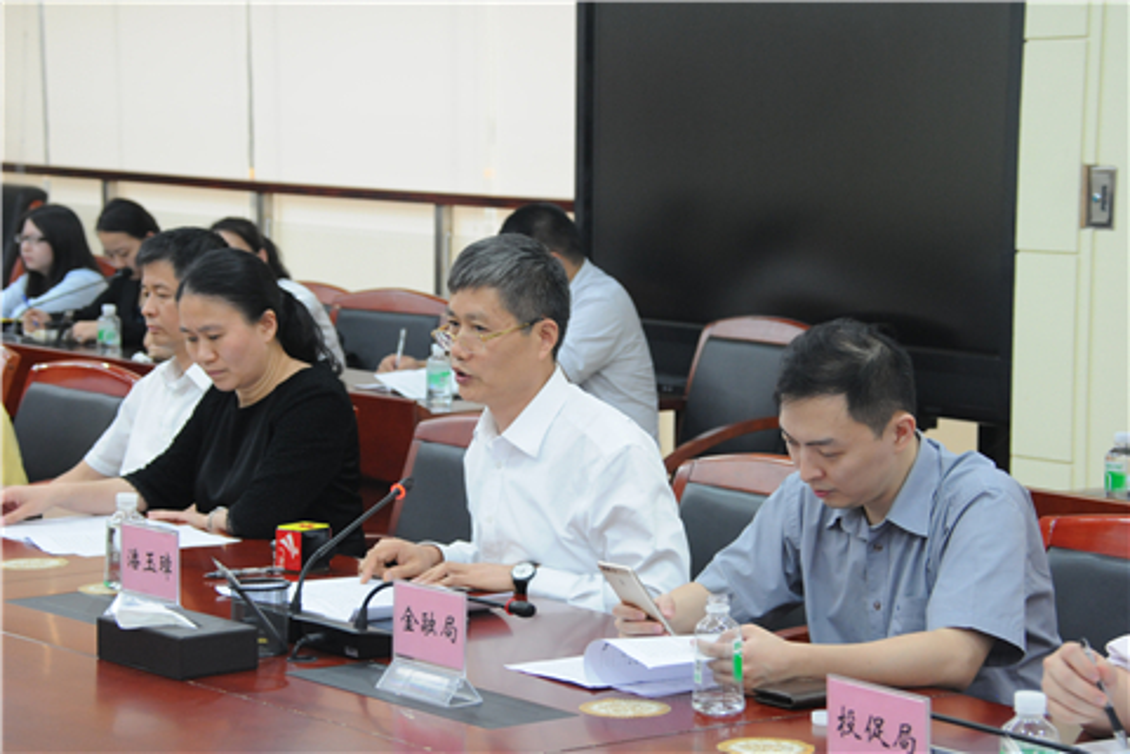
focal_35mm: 102
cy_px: 377
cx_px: 565
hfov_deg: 20.0
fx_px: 3201
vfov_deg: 13.4
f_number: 5.6
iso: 1000
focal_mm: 68
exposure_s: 1/30
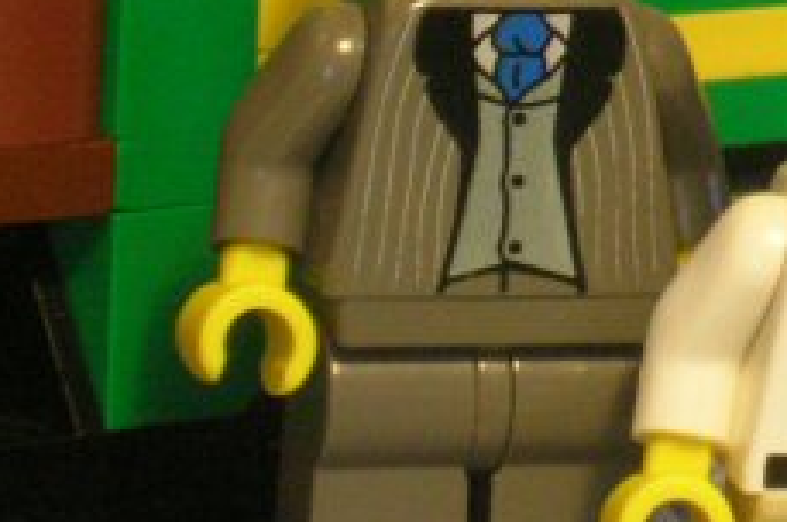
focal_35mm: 361
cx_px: 935
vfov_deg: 3.8
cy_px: 57
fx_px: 7881
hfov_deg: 5.7
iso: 200
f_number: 4.9
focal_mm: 17.1
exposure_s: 1/2.3
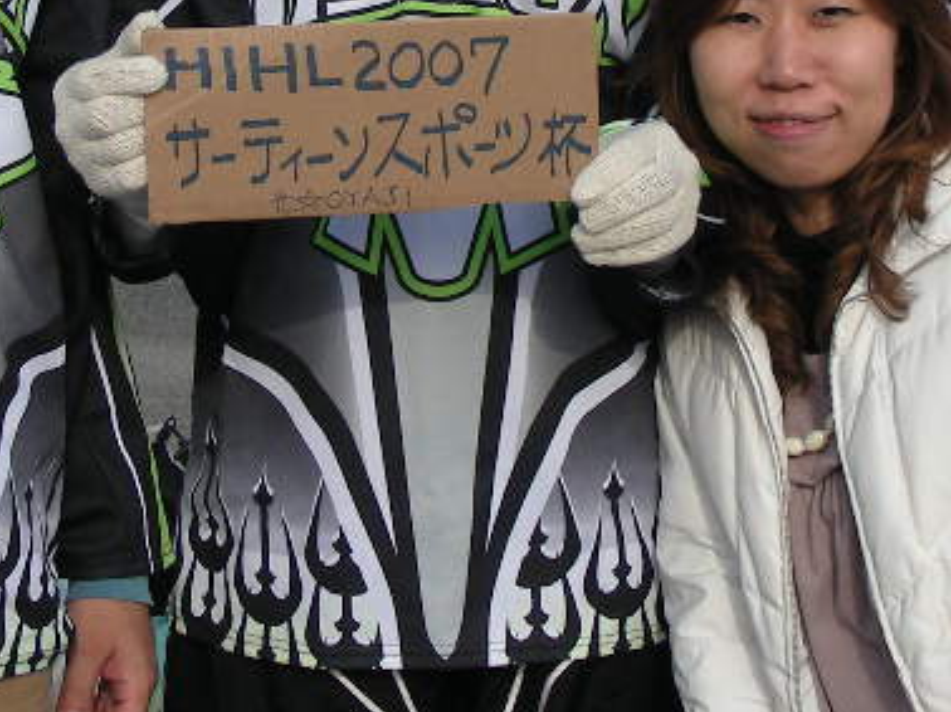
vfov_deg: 14.1
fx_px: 2828
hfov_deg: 19.1
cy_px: -48
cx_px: 430
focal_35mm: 103
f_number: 4
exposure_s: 1/402
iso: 50
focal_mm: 6.3
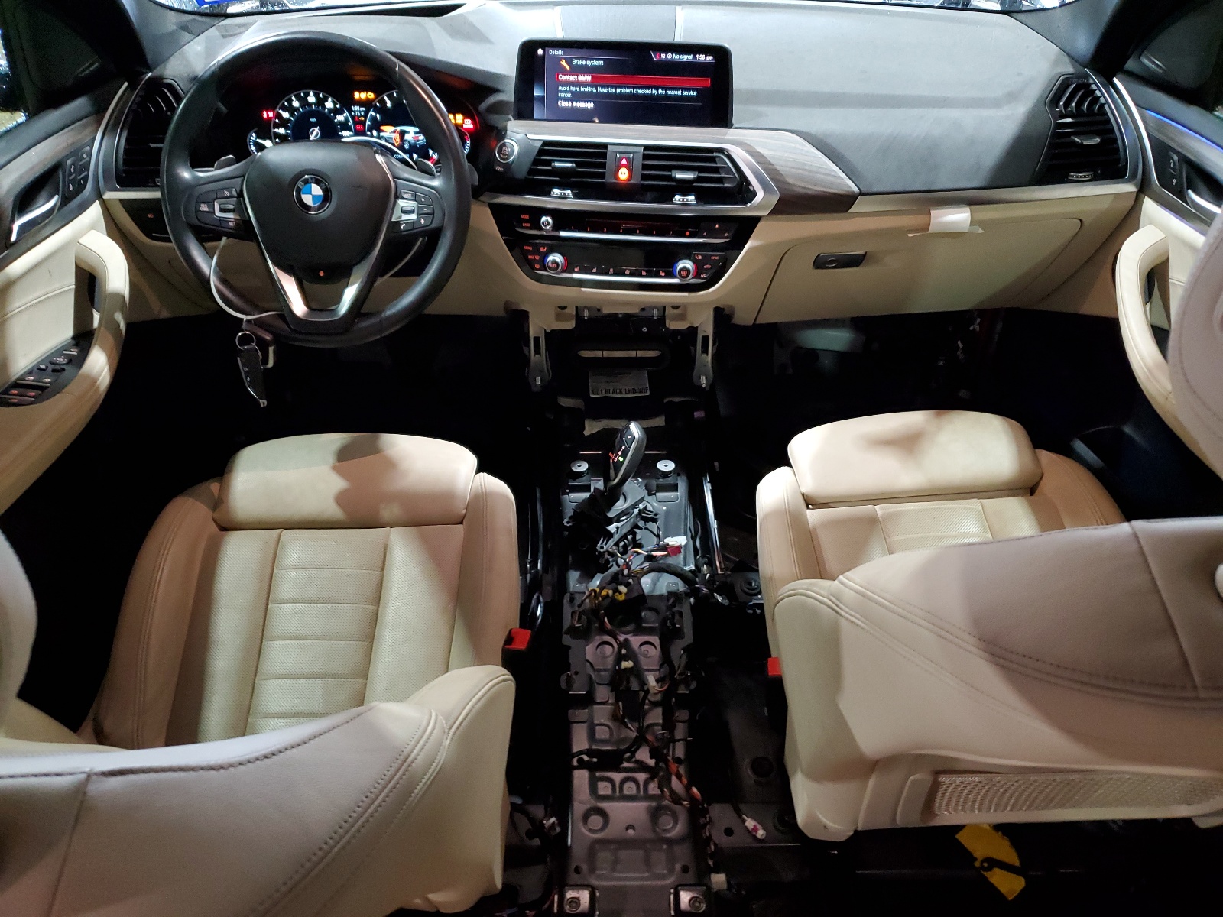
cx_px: 612
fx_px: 919
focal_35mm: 26
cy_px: 458
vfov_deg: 53.1
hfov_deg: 67.3
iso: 321
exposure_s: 1/17
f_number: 1.5
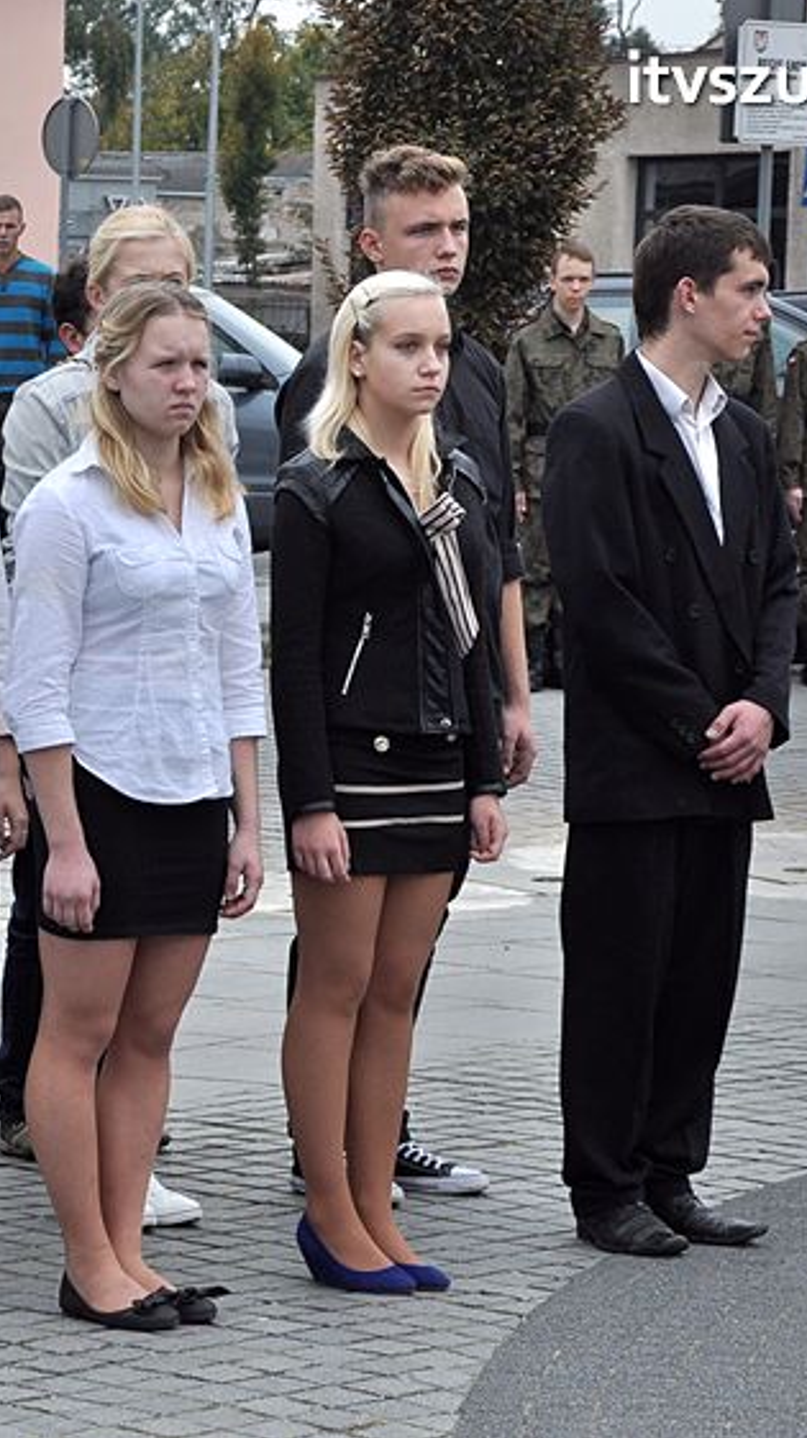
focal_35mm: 138
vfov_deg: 15.6
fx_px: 5257
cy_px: 716
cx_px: -41
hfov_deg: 8.7
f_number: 7.1
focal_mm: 58
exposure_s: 1/800
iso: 500
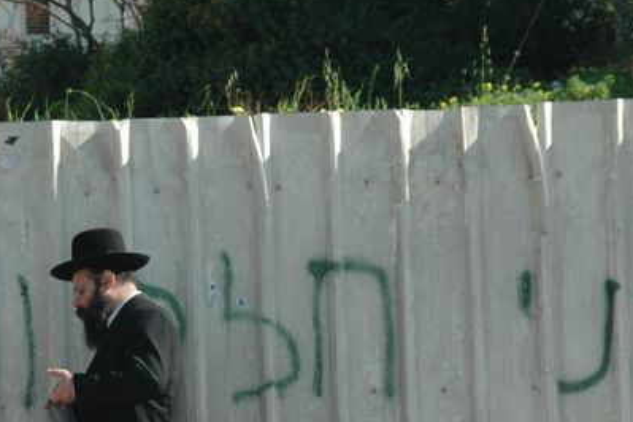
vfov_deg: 4.6
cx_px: 160
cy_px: 366
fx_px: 5275
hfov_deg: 6.9
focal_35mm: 300
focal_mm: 78
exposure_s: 1/400
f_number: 10
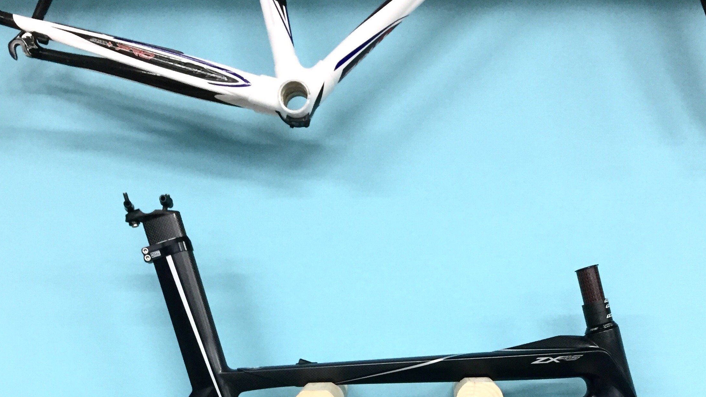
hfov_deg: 43.7
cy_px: 473
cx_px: 359
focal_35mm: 47
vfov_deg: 23.3
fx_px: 880
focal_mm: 4.15
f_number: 2.2
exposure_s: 1/30
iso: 125
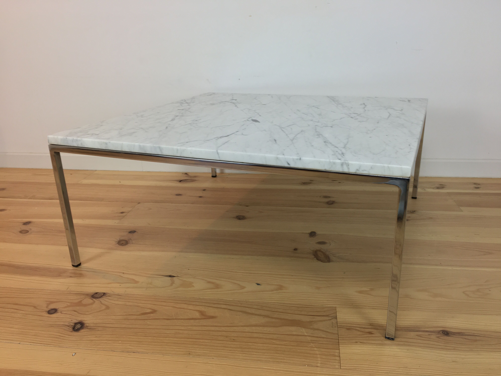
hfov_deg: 61.7
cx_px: 250
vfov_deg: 48.2
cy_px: 188
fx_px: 420
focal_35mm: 29
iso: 32
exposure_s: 1/33
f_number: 2.2
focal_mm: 4.15
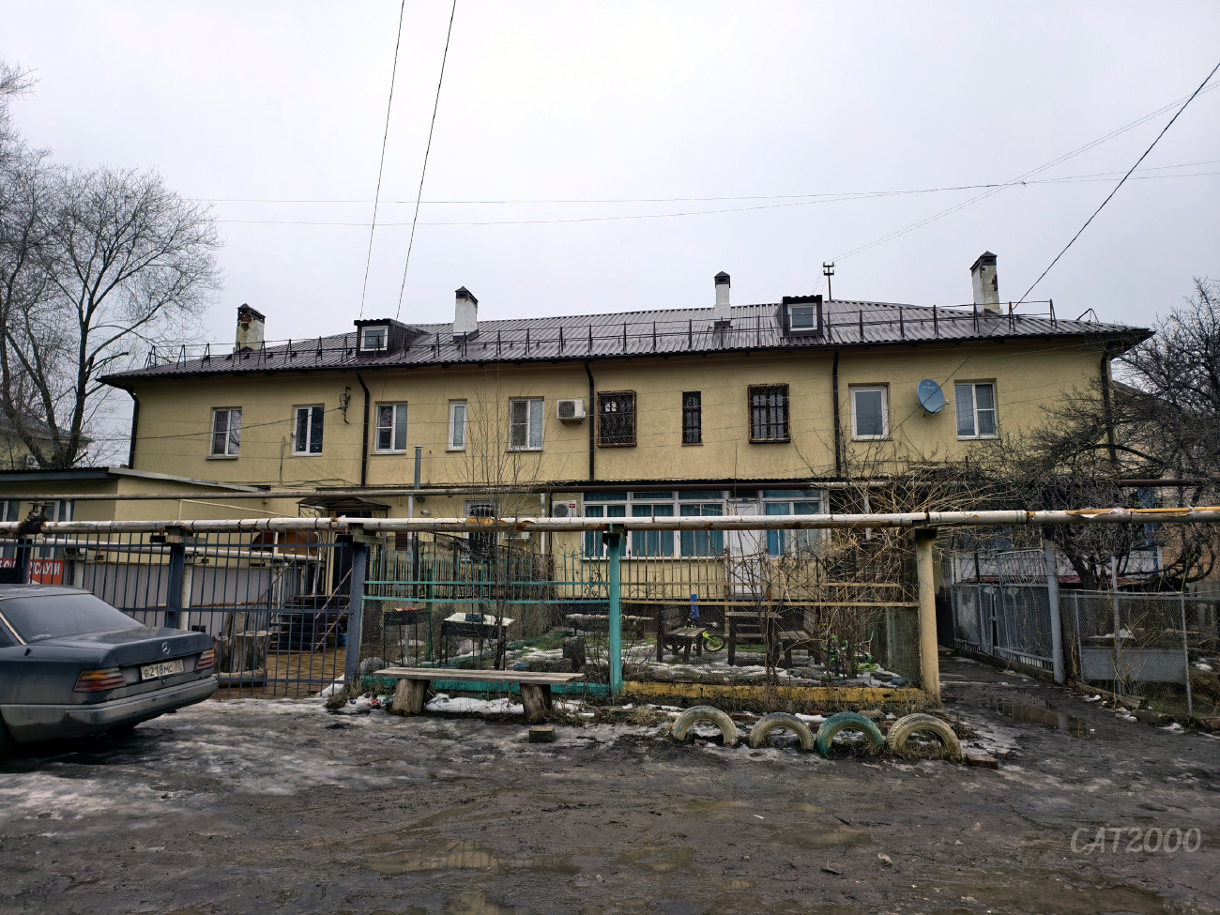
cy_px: 458
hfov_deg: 73.9
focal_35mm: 23
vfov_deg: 58.9
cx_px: 610
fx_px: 811
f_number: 1.57
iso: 72
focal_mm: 6.54
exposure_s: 1/1779
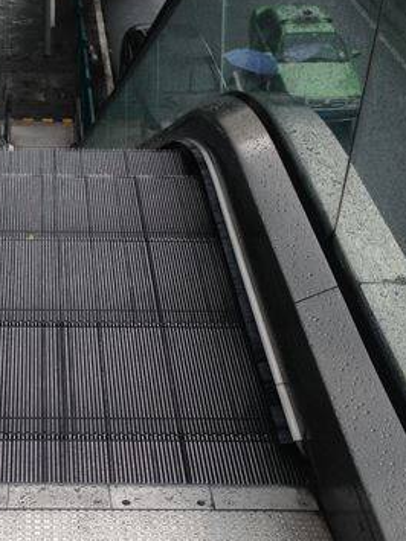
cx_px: 66
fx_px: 970
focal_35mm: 62
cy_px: 318
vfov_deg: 31.1
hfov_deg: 23.2
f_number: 2.4
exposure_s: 1/467
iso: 50
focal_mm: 4.12
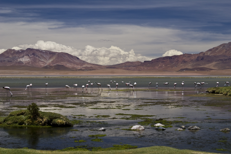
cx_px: 115
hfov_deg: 19.3
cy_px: 77
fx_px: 680
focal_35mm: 106
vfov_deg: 12.9
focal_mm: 70
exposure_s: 1/160
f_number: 10
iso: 100
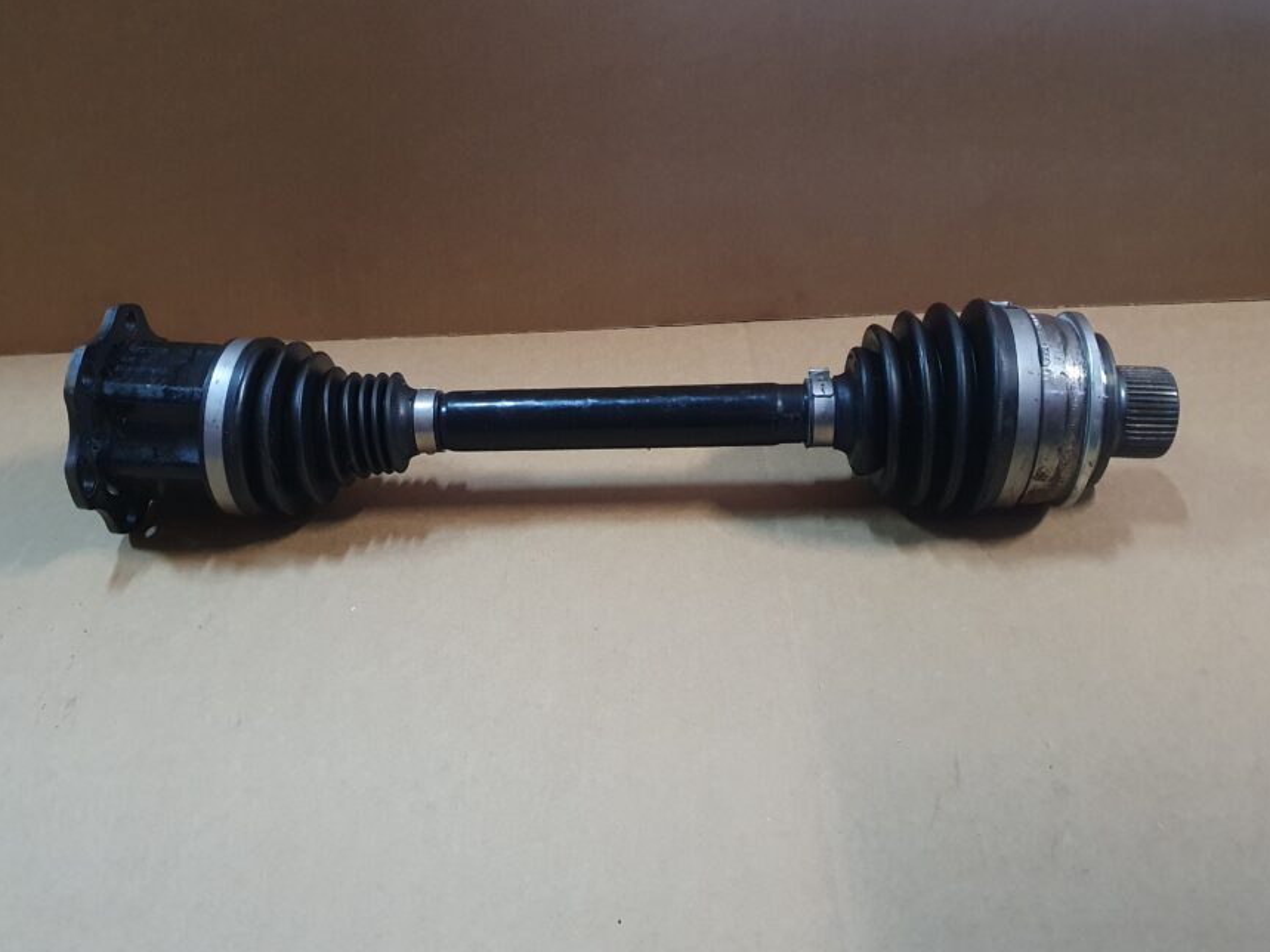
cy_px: 491
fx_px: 1137
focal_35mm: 31
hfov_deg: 58.2
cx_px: 566
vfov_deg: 45.4
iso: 500
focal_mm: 4.32
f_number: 1.5
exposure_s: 1/33
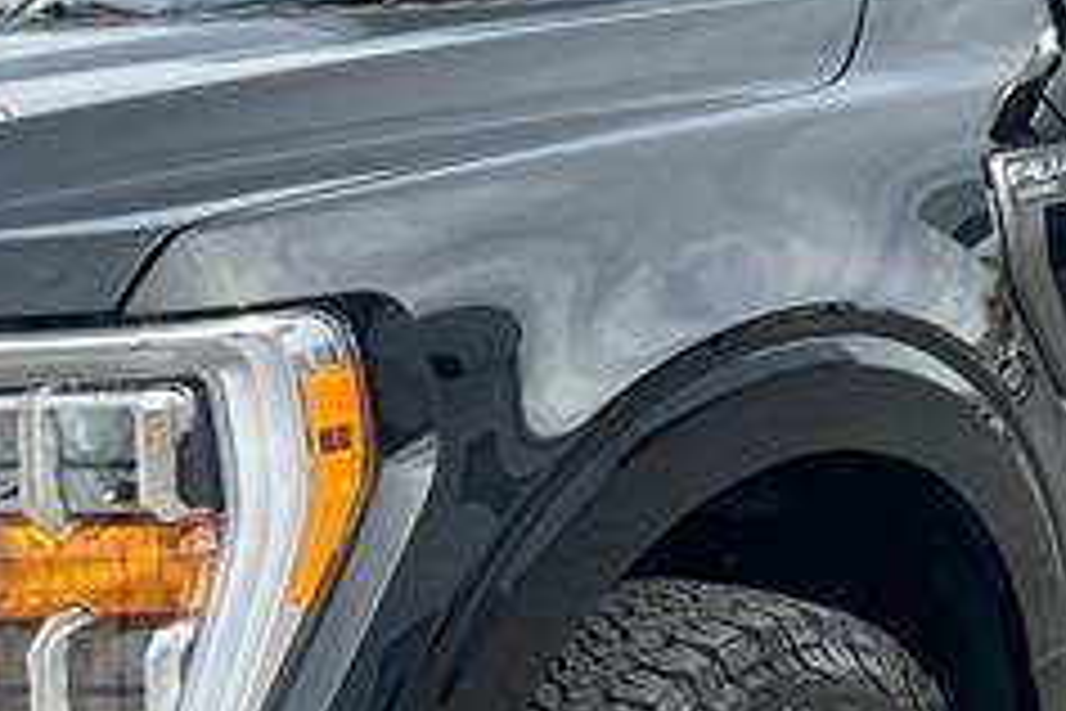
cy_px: 472
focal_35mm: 73
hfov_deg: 27.7
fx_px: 2161
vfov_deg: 18.6
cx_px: 454
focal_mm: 5.7
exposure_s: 1/1621
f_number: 1.5
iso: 50
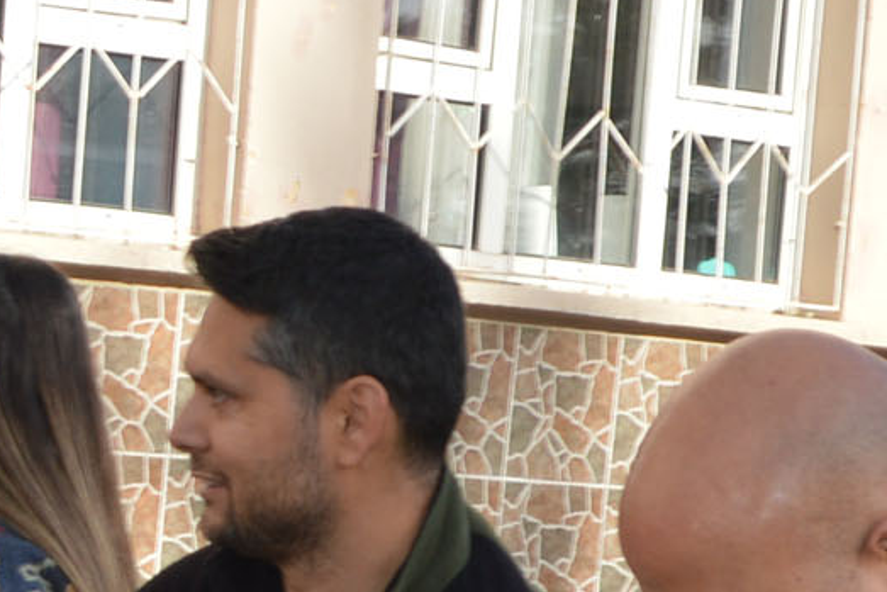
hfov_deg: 11.2
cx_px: -752
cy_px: 1028
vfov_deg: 7.8
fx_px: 4207
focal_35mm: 171
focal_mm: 21
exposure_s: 1/200
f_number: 6.3
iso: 100
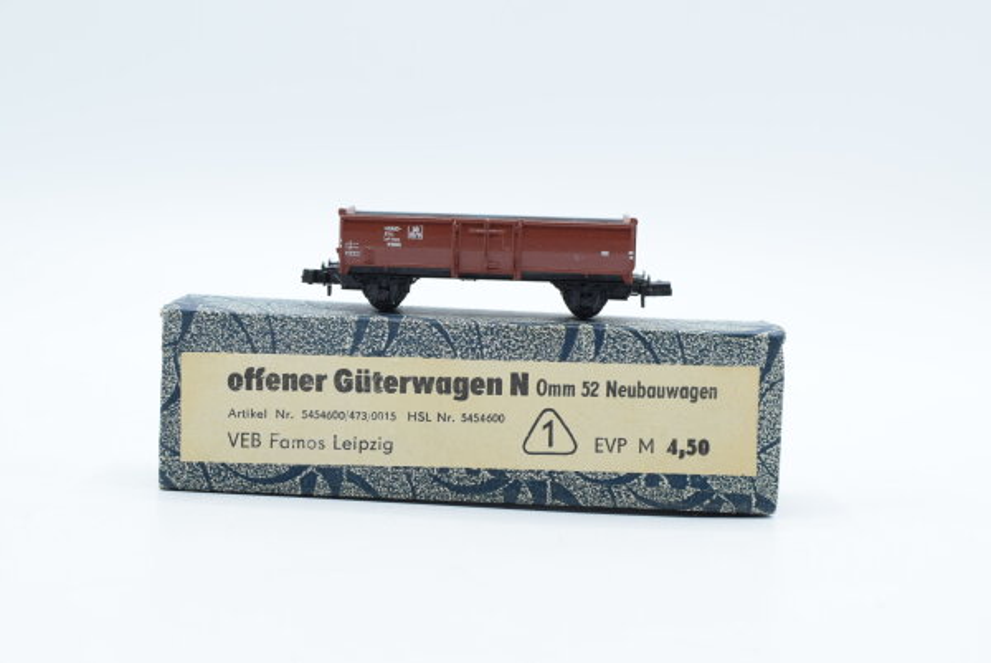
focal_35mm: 52
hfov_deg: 37.8
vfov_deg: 25.8
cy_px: 332
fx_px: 1446
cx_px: 496
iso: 640
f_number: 8
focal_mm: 35
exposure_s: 1/200
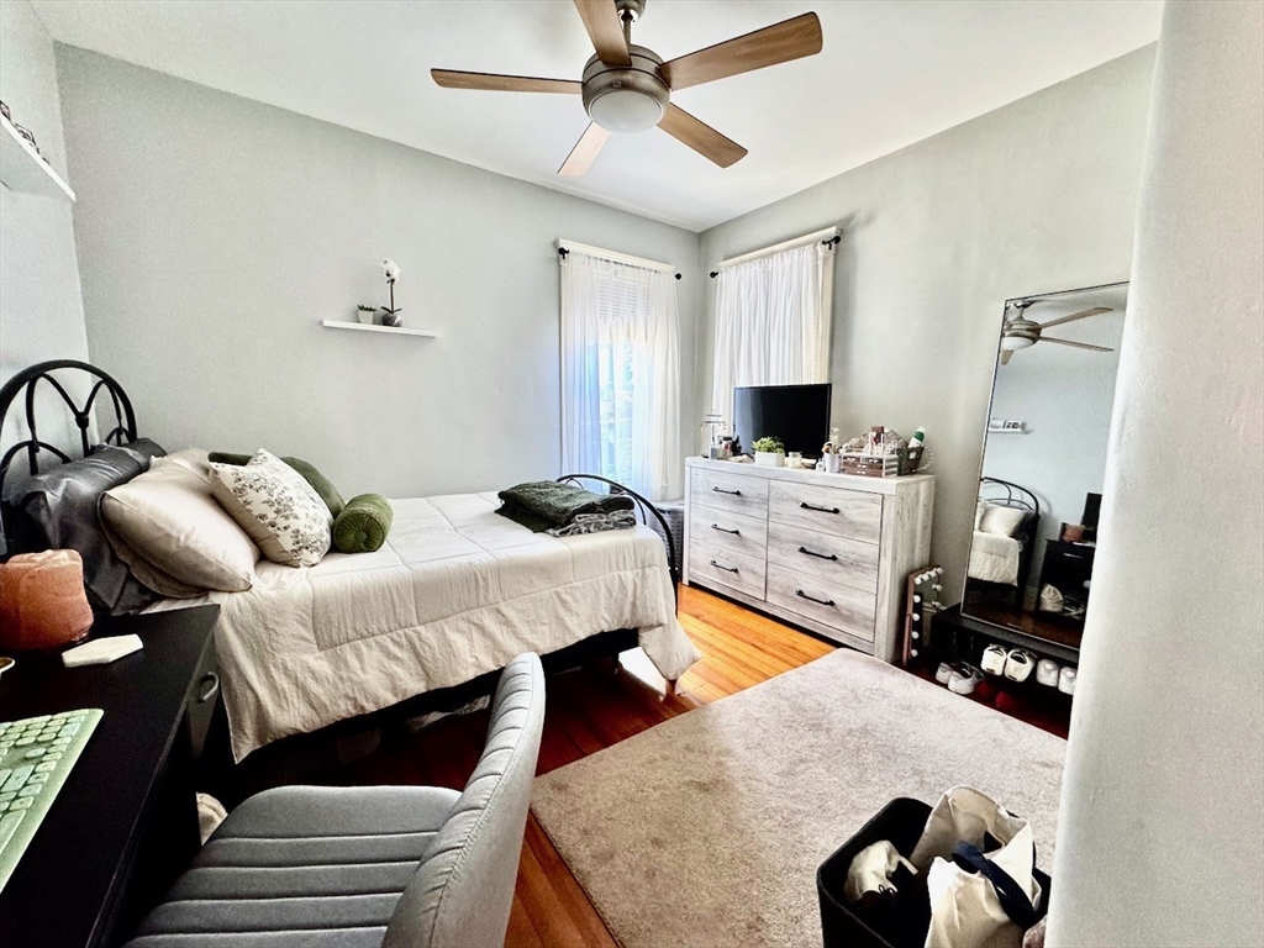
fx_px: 511
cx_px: 632
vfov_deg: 85.7
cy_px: 474
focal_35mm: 14
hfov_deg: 102.1
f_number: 2.2
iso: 320
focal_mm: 2.22
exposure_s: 1/69
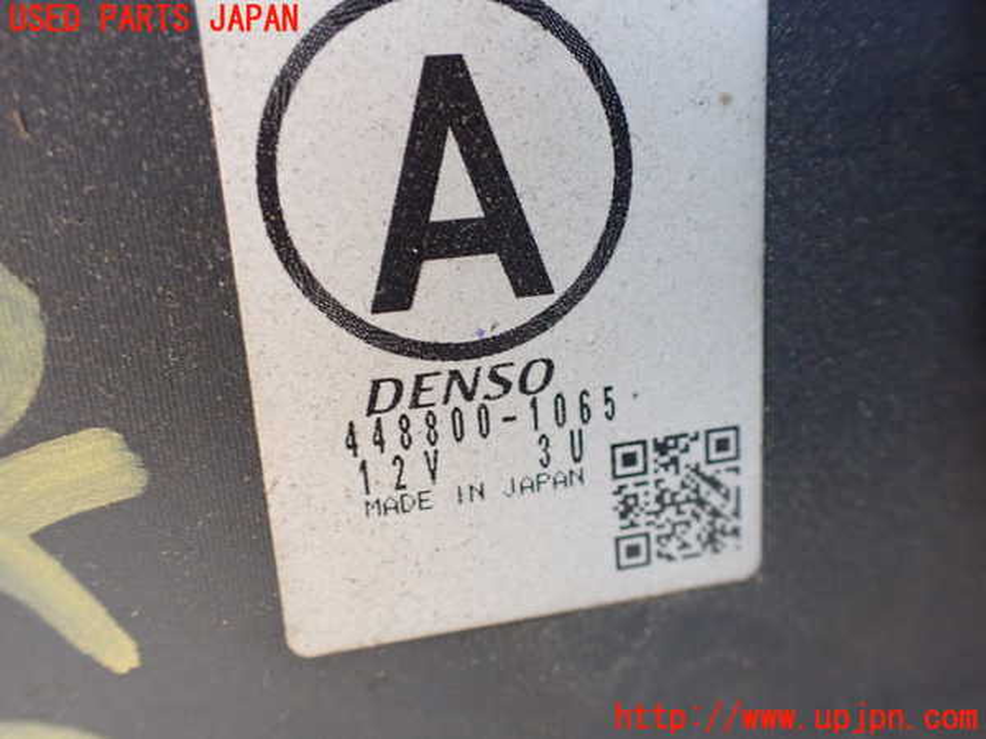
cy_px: 370
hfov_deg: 60.0
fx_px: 855
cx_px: 493
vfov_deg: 46.8
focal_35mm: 30
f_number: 2.3
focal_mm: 5.4
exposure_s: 1/40
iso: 800
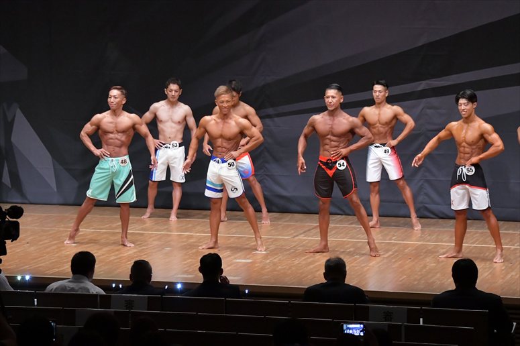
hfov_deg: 13.7
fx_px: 2166
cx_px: 260
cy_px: 173
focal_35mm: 150
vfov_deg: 9.1
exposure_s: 1/400
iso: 6400
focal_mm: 100
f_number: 5.6
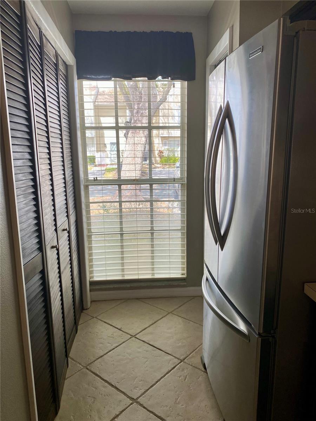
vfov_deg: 67.3
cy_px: 210
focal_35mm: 26
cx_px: 158
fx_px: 316
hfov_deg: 53.1
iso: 32
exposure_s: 1/178
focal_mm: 4.25
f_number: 1.8
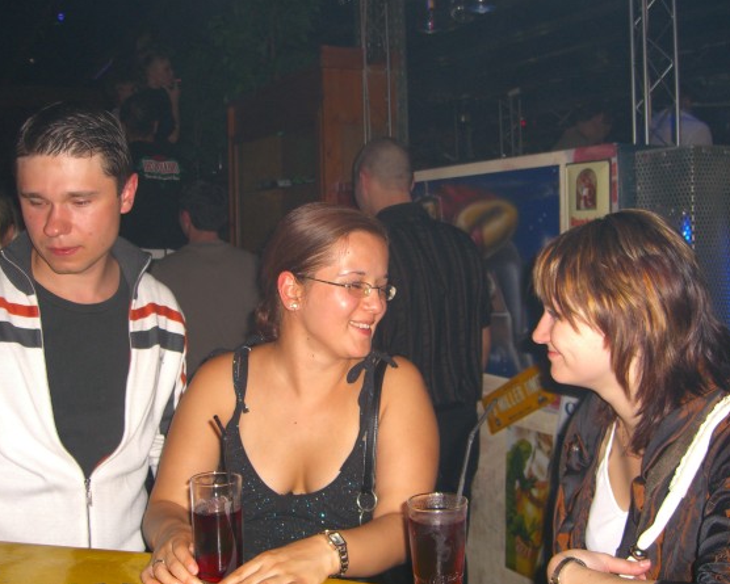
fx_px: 864
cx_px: 344
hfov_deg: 45.8
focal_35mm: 40
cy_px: 290
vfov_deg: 37.3
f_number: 2.8
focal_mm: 7.9
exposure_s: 1/60
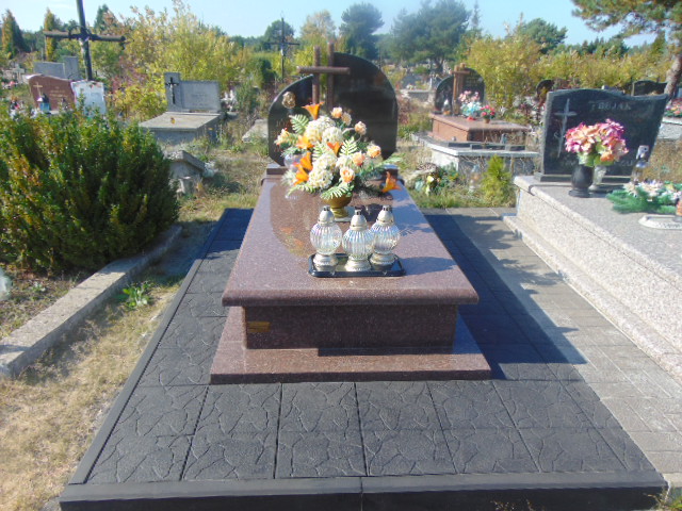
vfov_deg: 54.9
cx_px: 341
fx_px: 493
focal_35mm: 25
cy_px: 256
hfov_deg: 69.4
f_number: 3
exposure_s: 1/640
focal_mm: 4.5
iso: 80
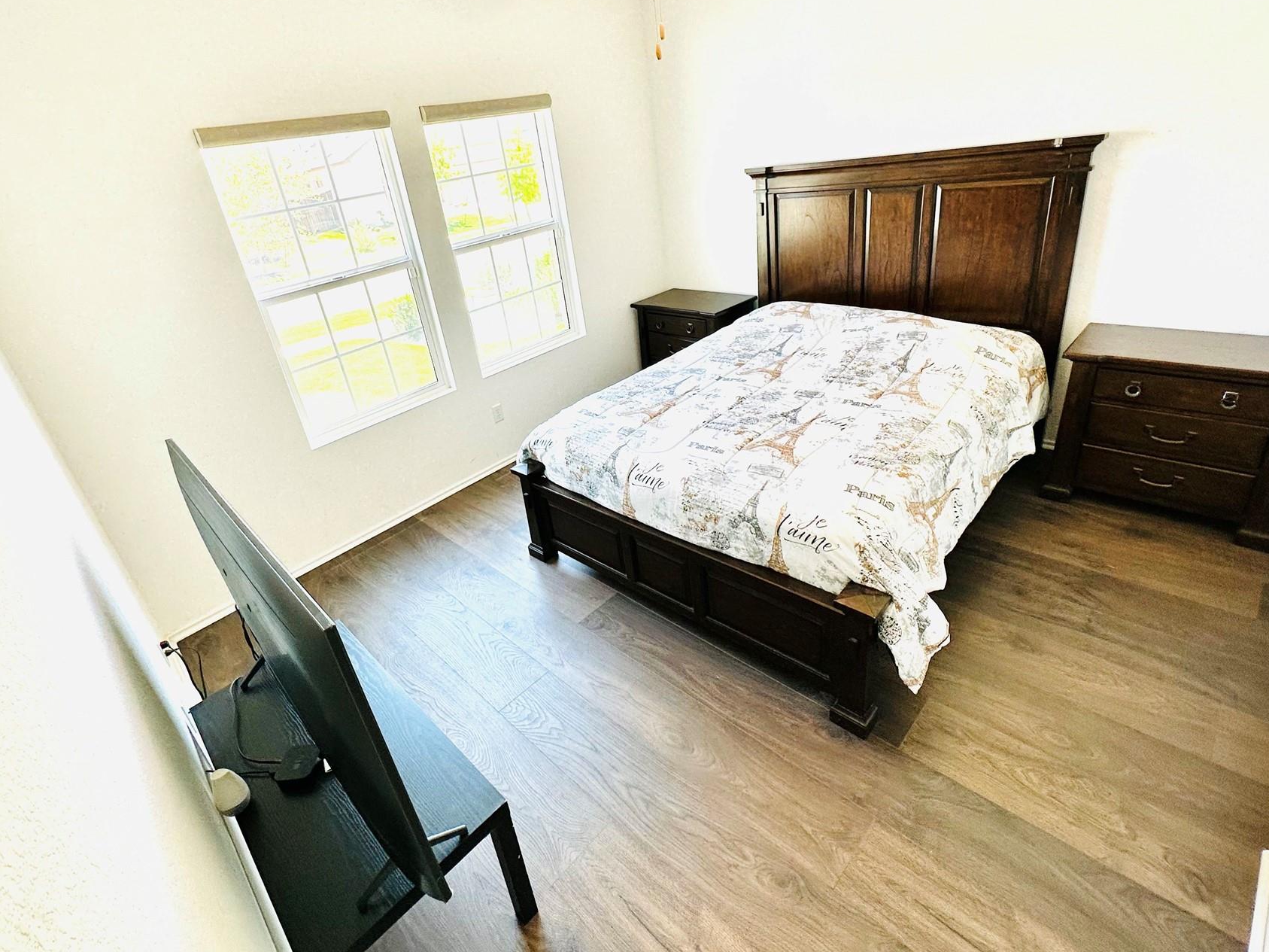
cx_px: 577
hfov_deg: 90.8
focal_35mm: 17
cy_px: 422
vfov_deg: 74.5
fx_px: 623
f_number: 2.2
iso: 64
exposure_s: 1/120
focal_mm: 2.22
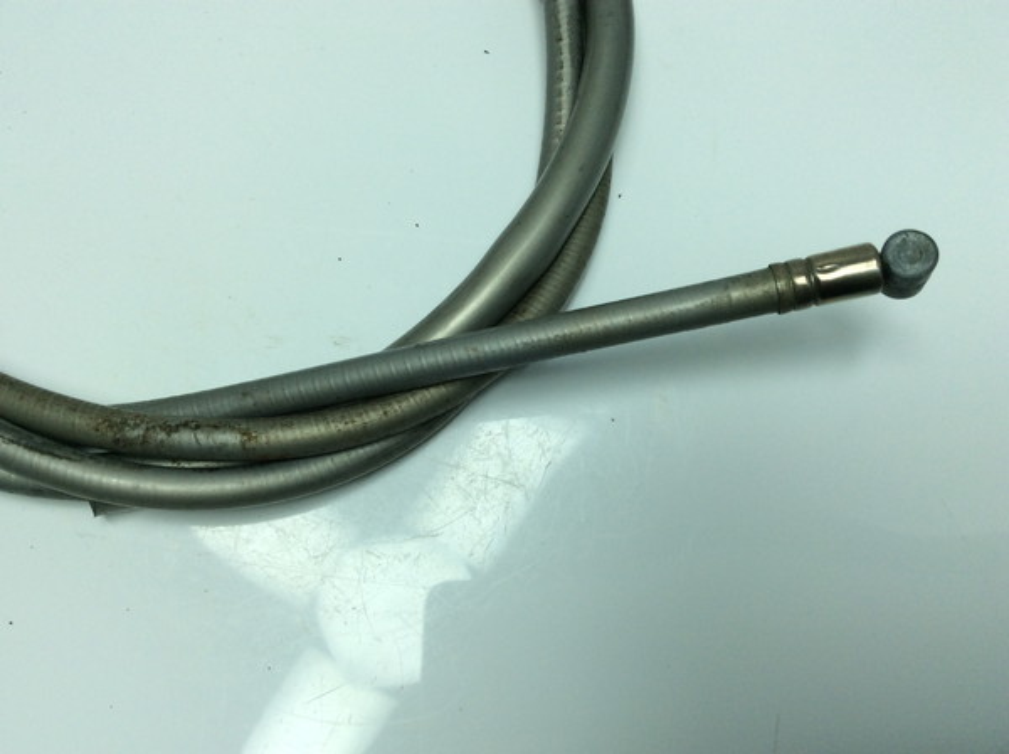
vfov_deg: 44.0
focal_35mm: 32
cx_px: 504
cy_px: 377
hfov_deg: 56.9
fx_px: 931
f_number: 2.4
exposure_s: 1/629
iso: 32
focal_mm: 3.3
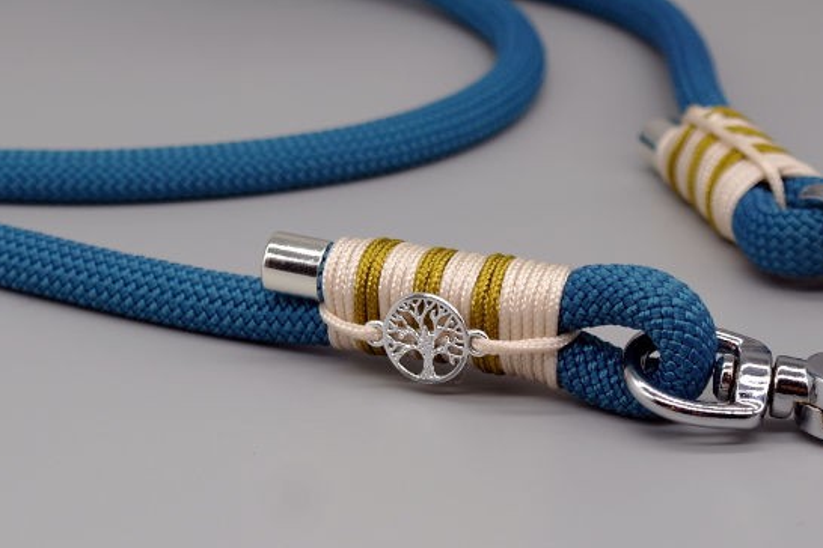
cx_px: 326
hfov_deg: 16.6
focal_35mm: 123
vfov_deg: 11.1
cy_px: 119
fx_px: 2812
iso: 100
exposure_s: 1/60
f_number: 5
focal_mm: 37
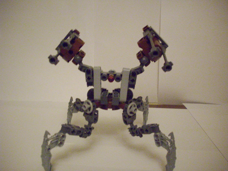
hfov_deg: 50.1
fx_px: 244
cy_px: 86
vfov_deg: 38.7
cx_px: 114
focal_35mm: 37
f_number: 2.8
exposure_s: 1/40
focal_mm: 6.2
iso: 1000
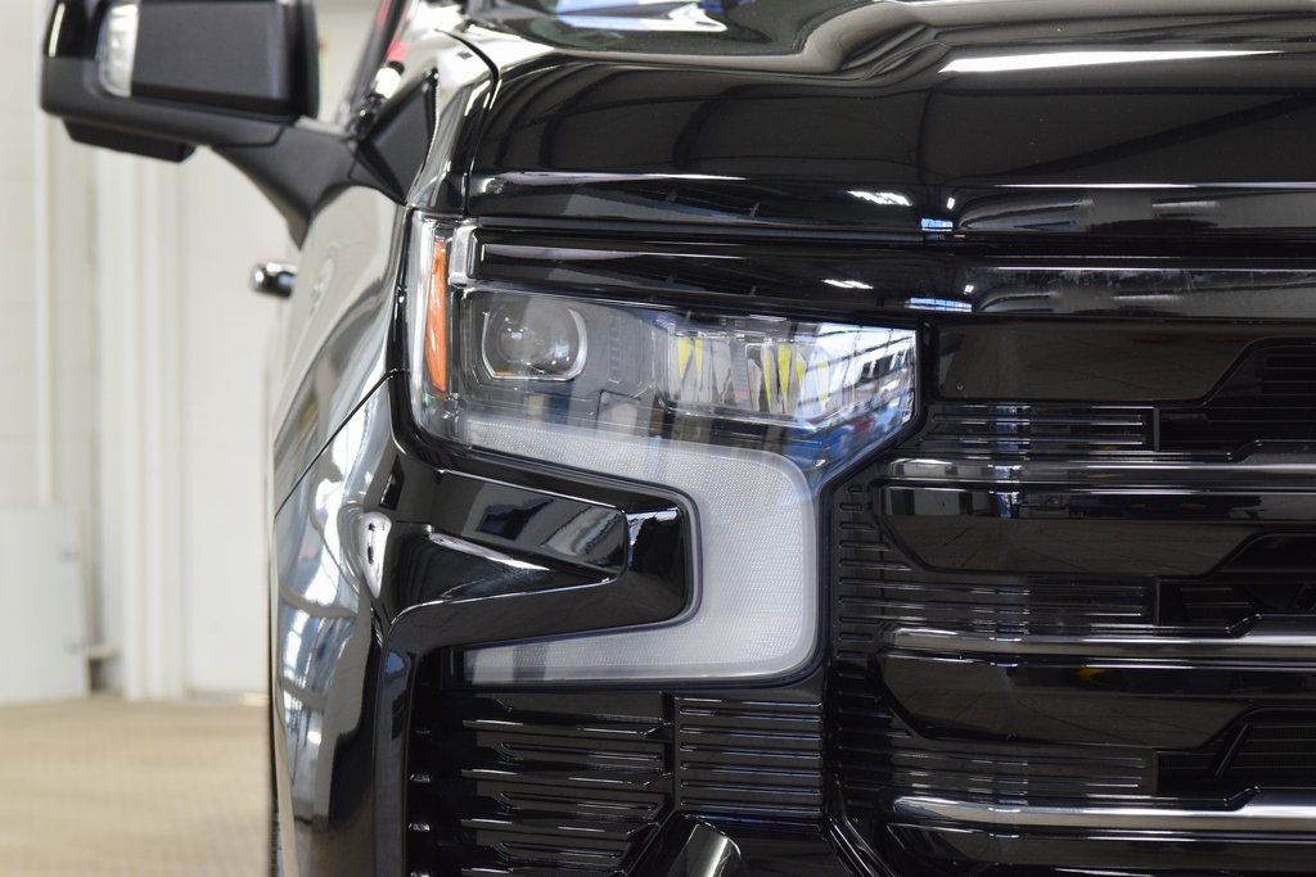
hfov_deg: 19.5
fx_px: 3839
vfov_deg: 13.0
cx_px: 658
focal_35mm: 105
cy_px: 438
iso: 1600
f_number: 7.1
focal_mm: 70
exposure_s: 1/30
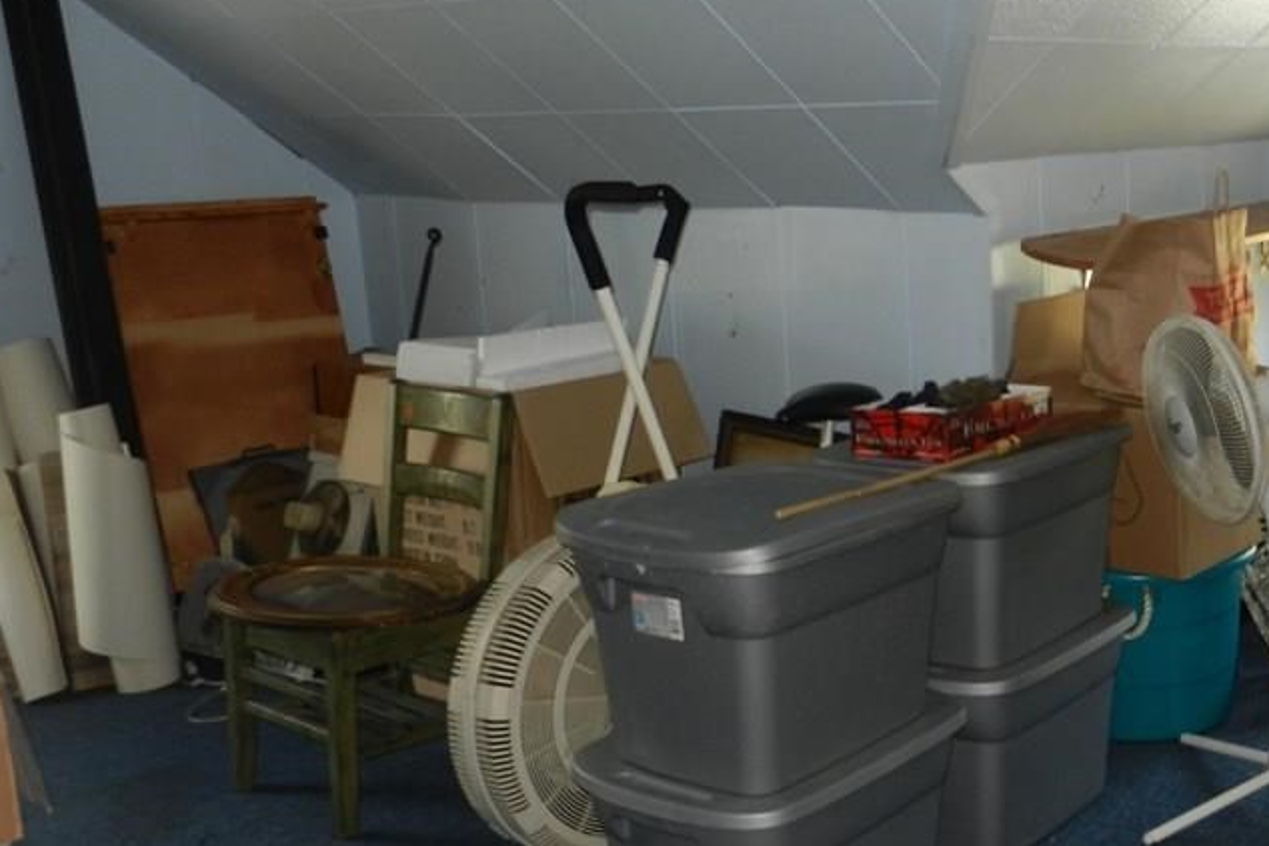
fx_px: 1481
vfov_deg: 31.9
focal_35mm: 42
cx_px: 1005
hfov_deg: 44.3
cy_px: 402
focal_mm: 4.5
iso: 200
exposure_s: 1/30
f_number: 3.5
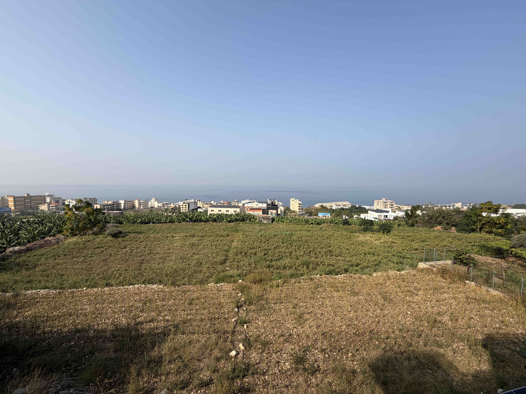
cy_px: 197
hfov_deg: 102.1
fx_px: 213
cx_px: 263
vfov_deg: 85.7
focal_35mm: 14
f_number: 2.2
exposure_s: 1/770
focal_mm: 2.22
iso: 20
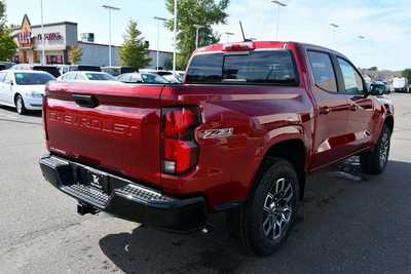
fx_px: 343
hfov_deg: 61.9
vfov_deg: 43.6
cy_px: 137
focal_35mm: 30
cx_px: 206
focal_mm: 20
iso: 200
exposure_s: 1/250
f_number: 8
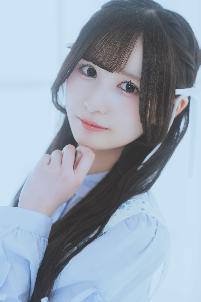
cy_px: 151
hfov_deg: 9.1
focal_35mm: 150
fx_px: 1256
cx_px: 100
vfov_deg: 13.7
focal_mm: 150
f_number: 2.5
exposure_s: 1/125
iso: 100
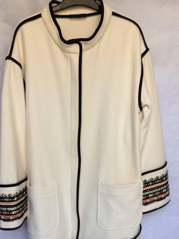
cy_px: 146
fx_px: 255
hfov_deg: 38.6
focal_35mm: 37
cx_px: 79
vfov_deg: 49.8
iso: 64
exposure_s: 1/33
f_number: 2.2
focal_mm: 4.15
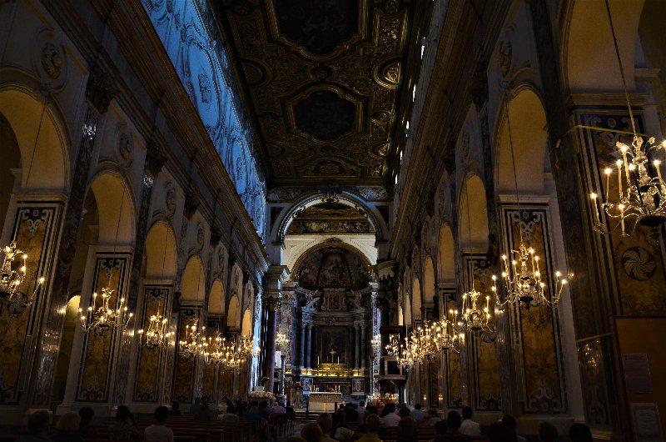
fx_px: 499
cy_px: 221
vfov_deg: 47.7
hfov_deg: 67.5
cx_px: 333
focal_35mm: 27
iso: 800
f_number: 8
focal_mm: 18
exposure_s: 1/15
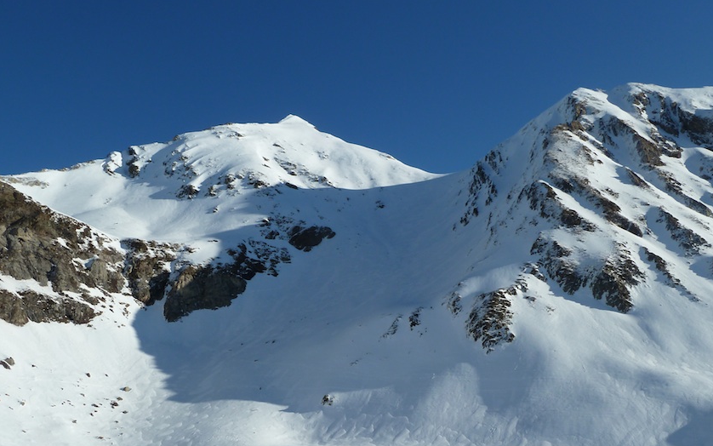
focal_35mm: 43
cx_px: 356
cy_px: 257
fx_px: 836
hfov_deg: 46.2
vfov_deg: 29.8
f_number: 5.6
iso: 80
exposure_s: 1/500
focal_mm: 6.5
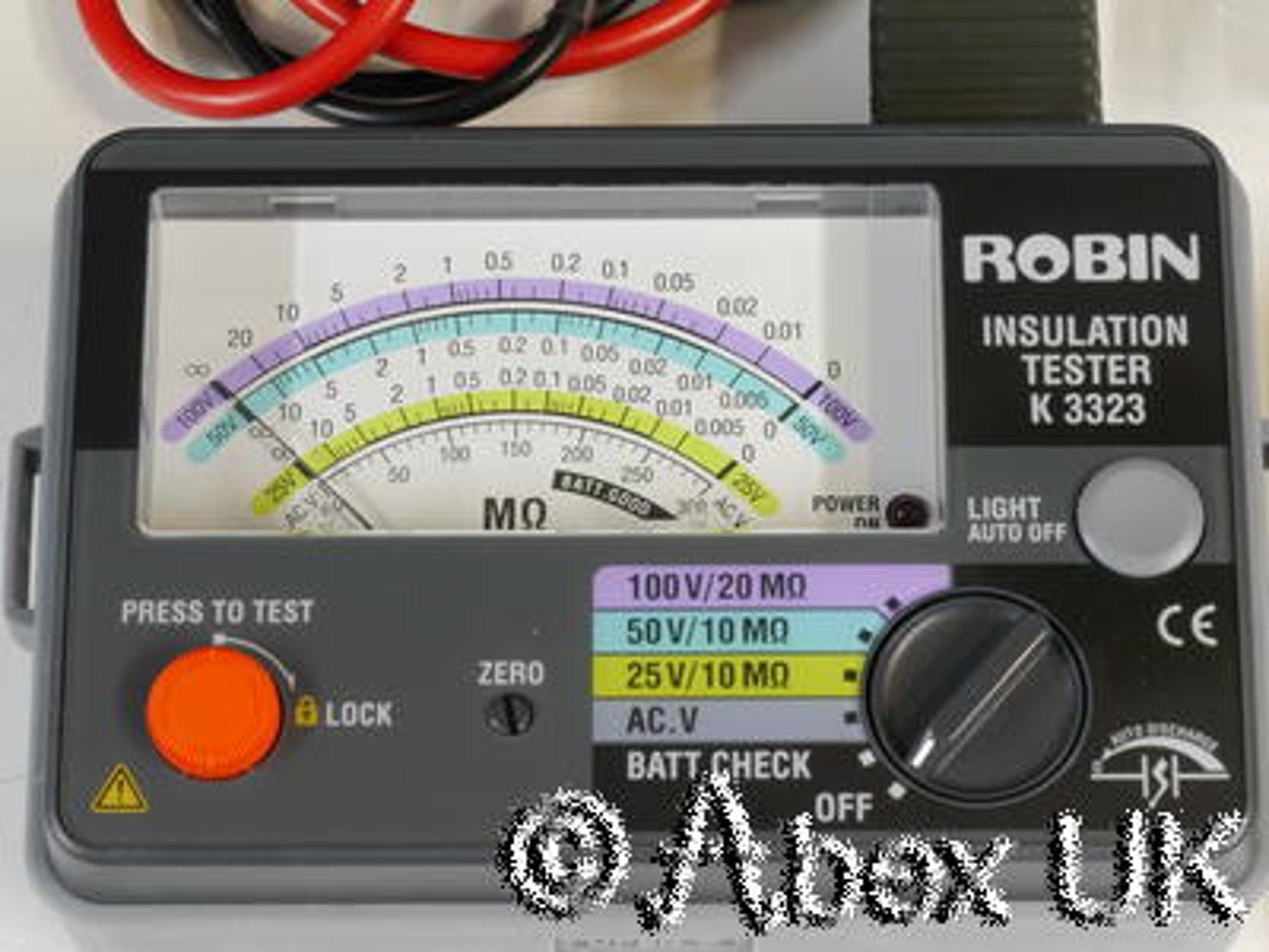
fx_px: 4472
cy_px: 476
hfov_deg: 16.1
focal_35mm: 122
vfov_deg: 12.1
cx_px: 634
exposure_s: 1
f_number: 22
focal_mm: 61
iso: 800
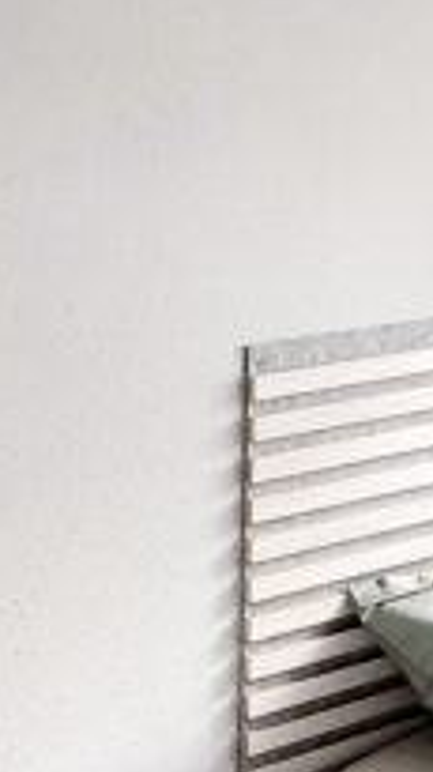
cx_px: 196
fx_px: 1554
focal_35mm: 76
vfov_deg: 27.7
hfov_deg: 15.9
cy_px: 258
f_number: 2.2
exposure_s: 1/50
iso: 125
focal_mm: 1.65
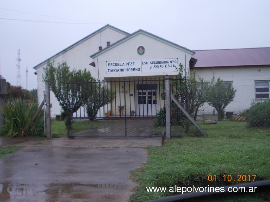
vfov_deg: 37.7
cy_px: 101
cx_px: 135
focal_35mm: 38
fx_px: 296
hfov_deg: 49.0
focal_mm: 5.3
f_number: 6.2
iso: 80
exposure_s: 1/160
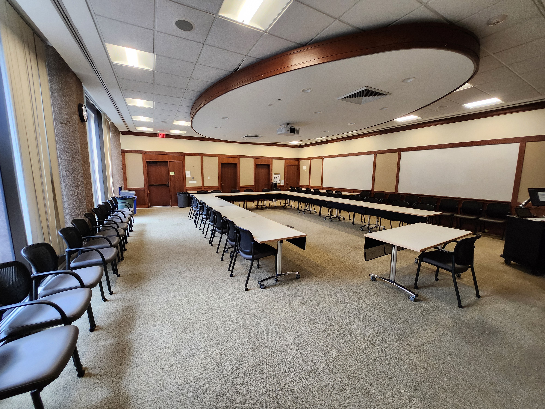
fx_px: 205
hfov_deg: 106.2
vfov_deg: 89.9
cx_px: 272
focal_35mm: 13
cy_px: 204
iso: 250
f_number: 2.2
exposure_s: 1/60
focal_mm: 1.7
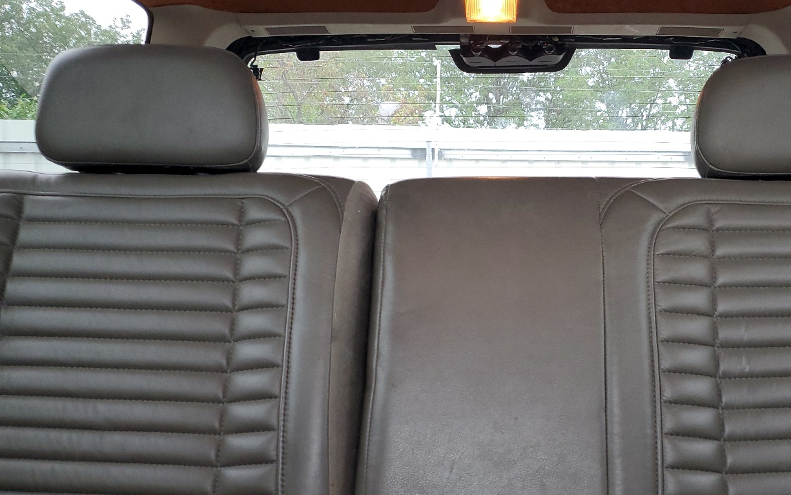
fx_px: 776
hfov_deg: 53.6
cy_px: 330
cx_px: 477
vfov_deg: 35.0
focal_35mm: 36
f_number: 1.5
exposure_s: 1/60.2
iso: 120
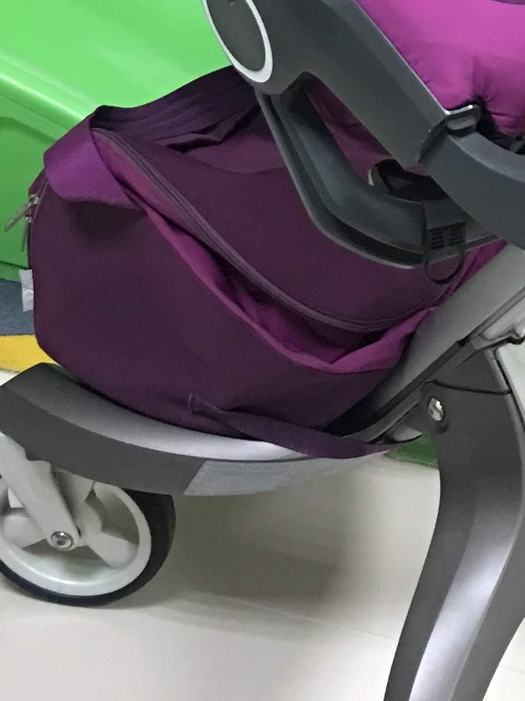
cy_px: -159
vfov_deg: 16.5
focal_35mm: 114
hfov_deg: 12.6
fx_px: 2306
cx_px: 660
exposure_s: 1/17
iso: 100
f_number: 2.2
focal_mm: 4.15
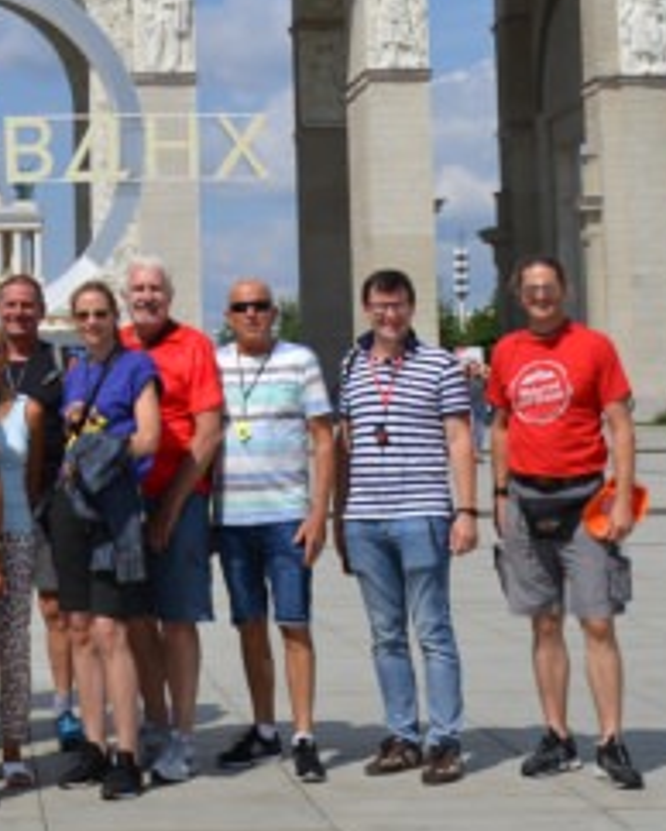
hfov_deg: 15.6
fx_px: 2362
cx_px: -82
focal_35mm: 96
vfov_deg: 19.6
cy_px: 117
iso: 100
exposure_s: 1/400
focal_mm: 22
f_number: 10
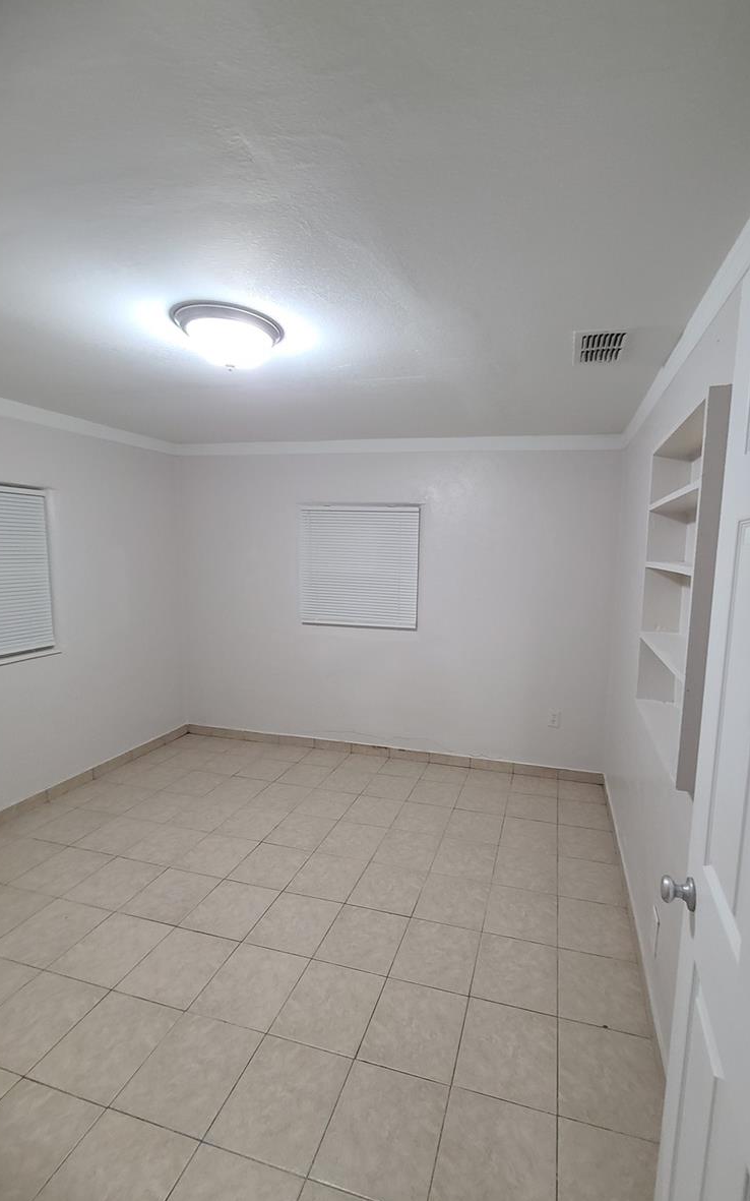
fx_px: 458
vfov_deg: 105.3
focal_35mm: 14
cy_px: 602
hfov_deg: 78.2
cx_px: 428
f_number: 2.2
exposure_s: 1/40
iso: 320
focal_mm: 2.2
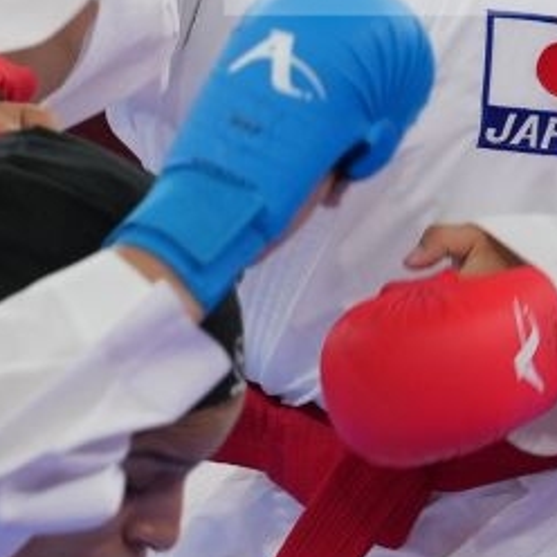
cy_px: 606
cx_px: 433
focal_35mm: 1233
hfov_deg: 1.4
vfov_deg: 1.4
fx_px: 22446
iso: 500
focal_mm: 200
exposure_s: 1/1000
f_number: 2.8
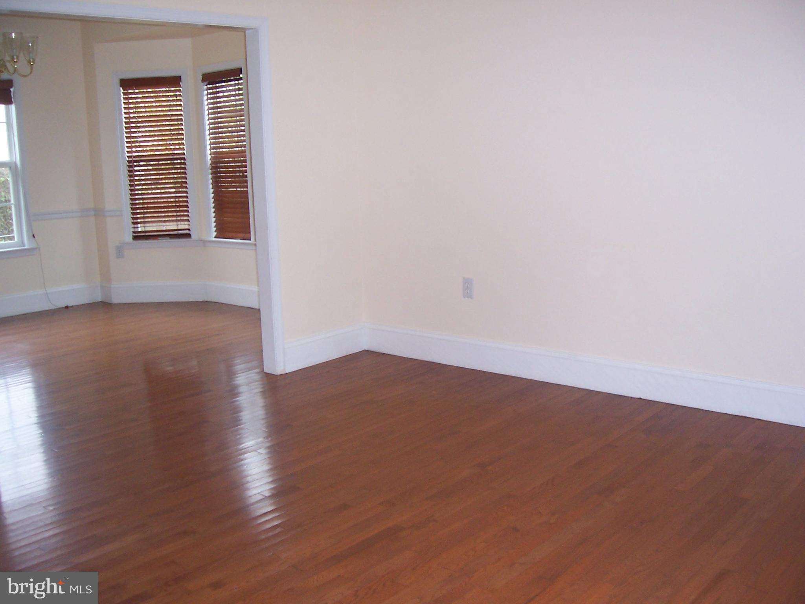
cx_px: 402
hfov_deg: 51.4
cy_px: 302
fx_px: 837
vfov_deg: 39.7
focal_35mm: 36
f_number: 3
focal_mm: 6
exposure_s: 1/60
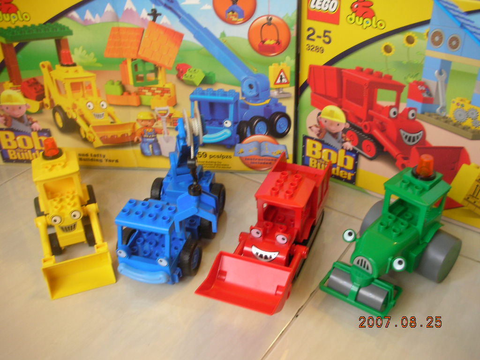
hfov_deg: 52.6
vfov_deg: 40.7
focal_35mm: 35
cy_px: 180
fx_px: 485
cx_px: 240
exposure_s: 1/5.8
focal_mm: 5.8
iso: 50
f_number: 3
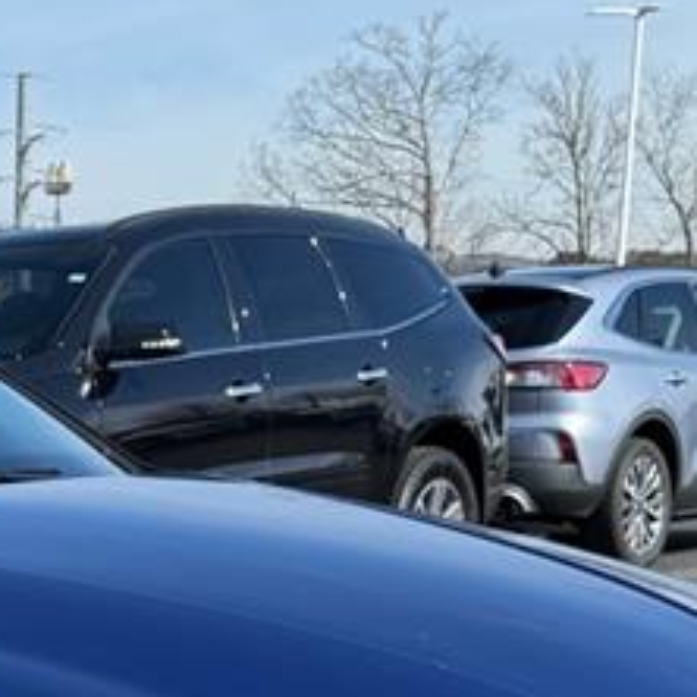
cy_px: 920
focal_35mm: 98
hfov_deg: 16.8
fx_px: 2232
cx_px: -195
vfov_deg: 16.7
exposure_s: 1/2703
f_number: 1.78
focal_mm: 6.76
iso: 80
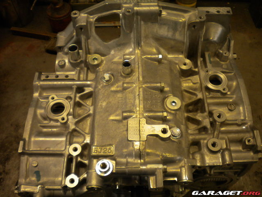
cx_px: 131
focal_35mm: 35
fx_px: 265
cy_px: 98
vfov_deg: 40.7
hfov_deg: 52.6
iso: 259
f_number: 3.1
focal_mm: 6.3
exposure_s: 1/70
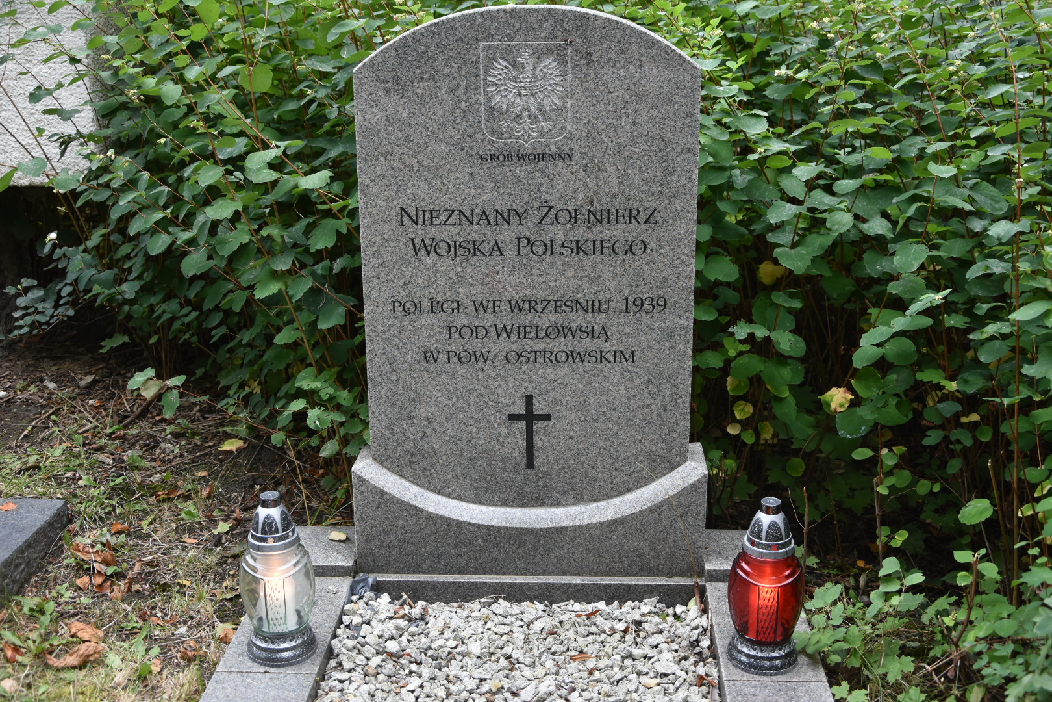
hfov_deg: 49.6
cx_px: 526
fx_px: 1140
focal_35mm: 39
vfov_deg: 34.2
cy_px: 351
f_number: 4.5
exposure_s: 1/80
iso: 400
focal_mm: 26
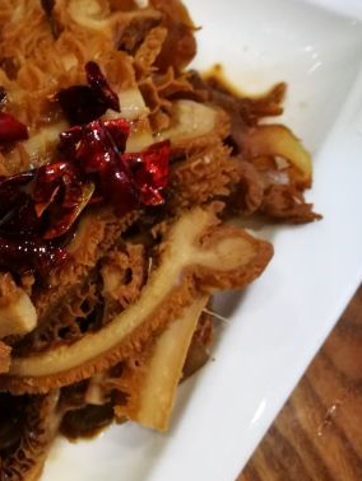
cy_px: 201
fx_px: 696
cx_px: 38
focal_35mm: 50
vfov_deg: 38.1
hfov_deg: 28.1
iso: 320
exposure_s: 1/25
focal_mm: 4.5
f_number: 2.2
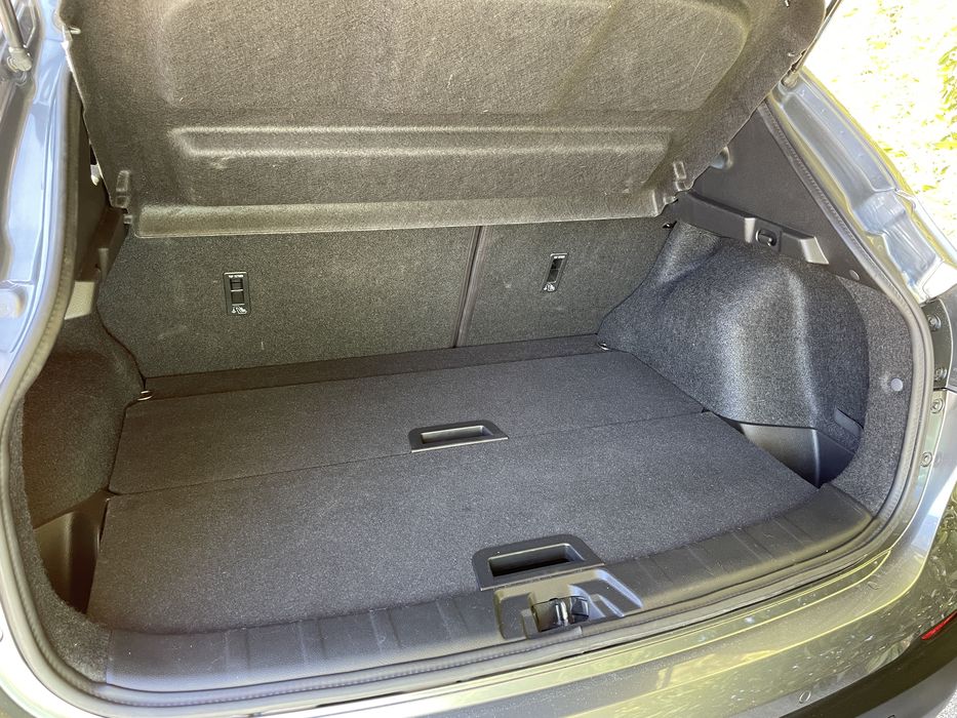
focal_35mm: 26
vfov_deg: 53.1
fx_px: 719
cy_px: 359
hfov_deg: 67.3
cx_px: 478
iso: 160
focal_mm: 4.2
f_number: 1.6
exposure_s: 1/60
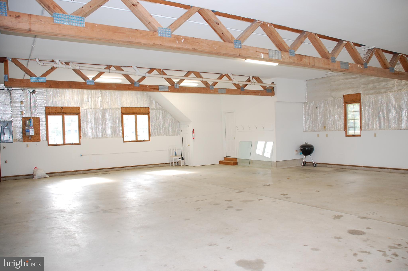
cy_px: 136
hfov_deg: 67.5
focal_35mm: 27
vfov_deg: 47.8
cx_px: 204
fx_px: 305
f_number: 3.5
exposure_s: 1/50
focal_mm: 18
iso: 400
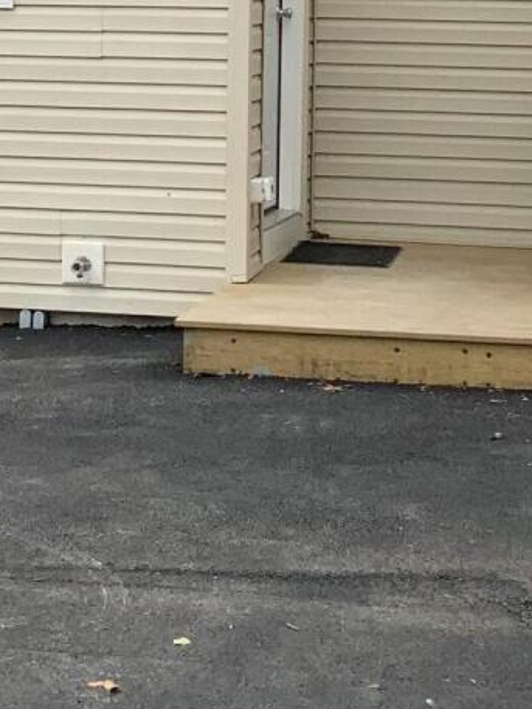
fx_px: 2601
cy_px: 11
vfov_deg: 15.3
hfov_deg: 11.6
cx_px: 59
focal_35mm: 127
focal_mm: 3
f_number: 1.8
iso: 16
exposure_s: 1/514
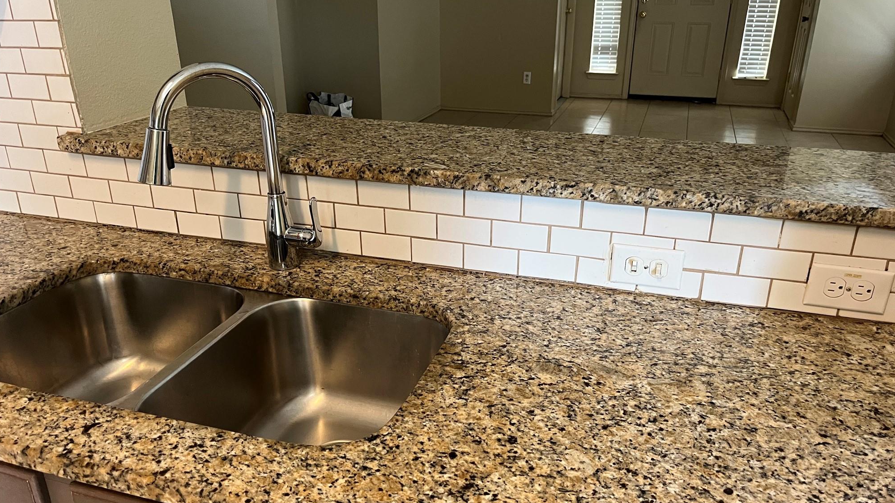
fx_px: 688
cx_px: 453
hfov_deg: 66.1
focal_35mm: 29
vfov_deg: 40.1
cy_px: 275
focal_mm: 5.1
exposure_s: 1/60
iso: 250
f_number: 1.6
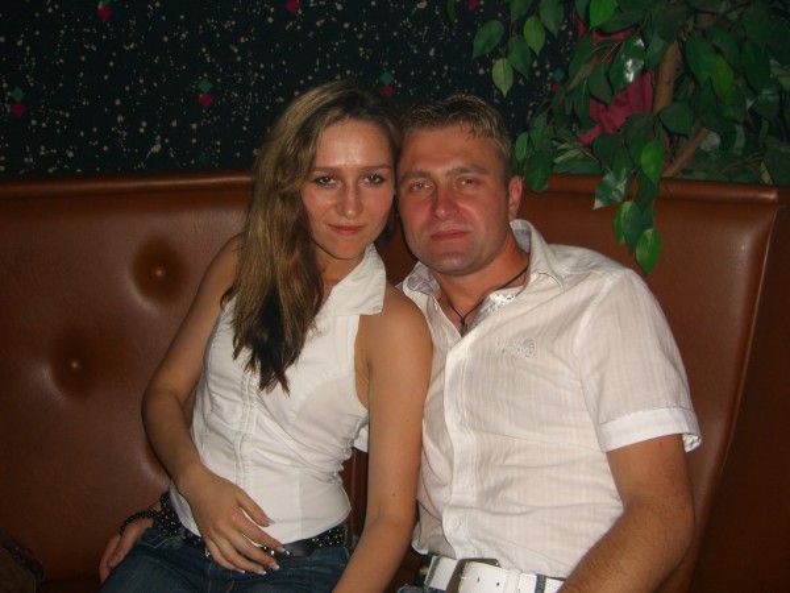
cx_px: 395
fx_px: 867
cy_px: 296
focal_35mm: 38
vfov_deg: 37.7
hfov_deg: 49.0
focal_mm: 7.9
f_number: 2.8
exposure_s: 1/60
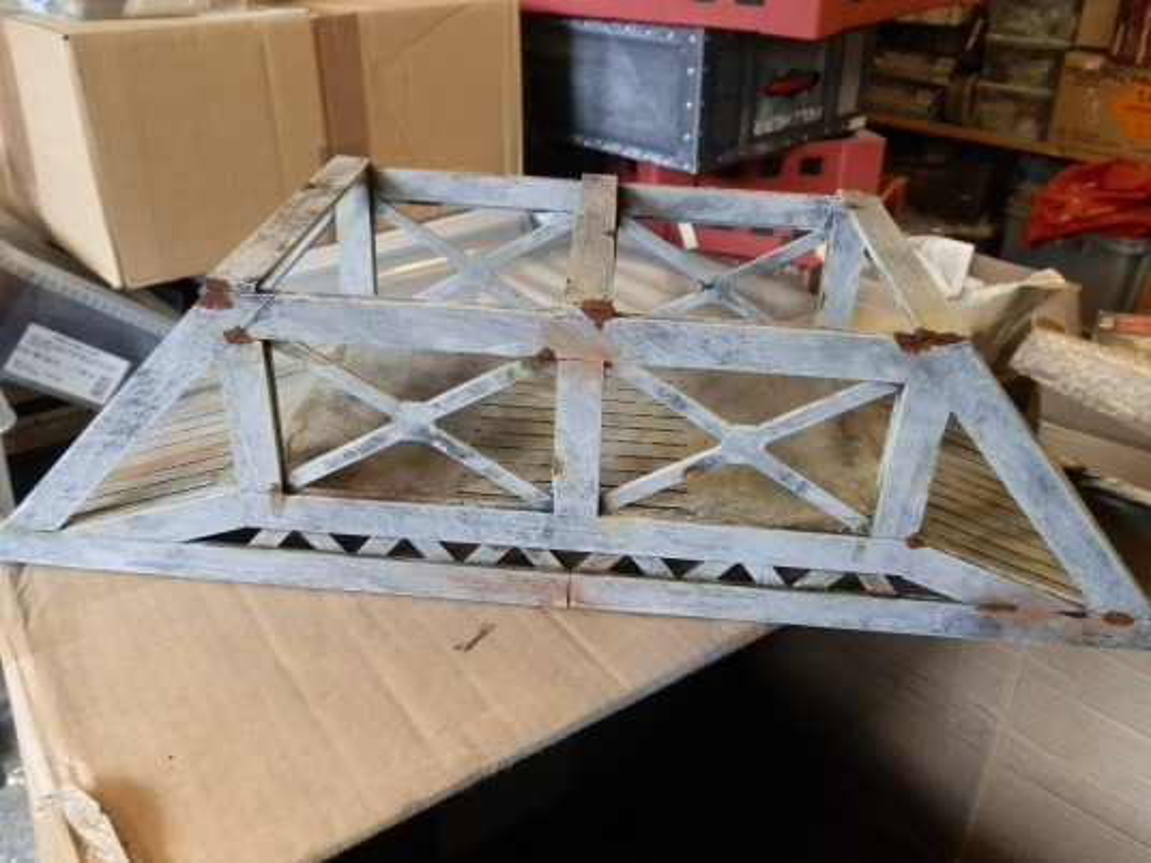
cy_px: 432
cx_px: 576
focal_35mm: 28
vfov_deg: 49.7
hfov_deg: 63.4
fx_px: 931
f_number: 3.1
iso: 400
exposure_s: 1/80
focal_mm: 5
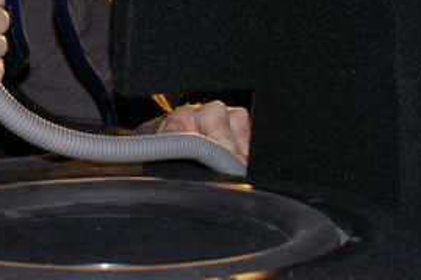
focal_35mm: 100
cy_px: -25
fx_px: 1169
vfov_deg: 13.4
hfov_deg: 20.0
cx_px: 30
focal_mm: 28
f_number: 5.6
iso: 400
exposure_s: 1/60
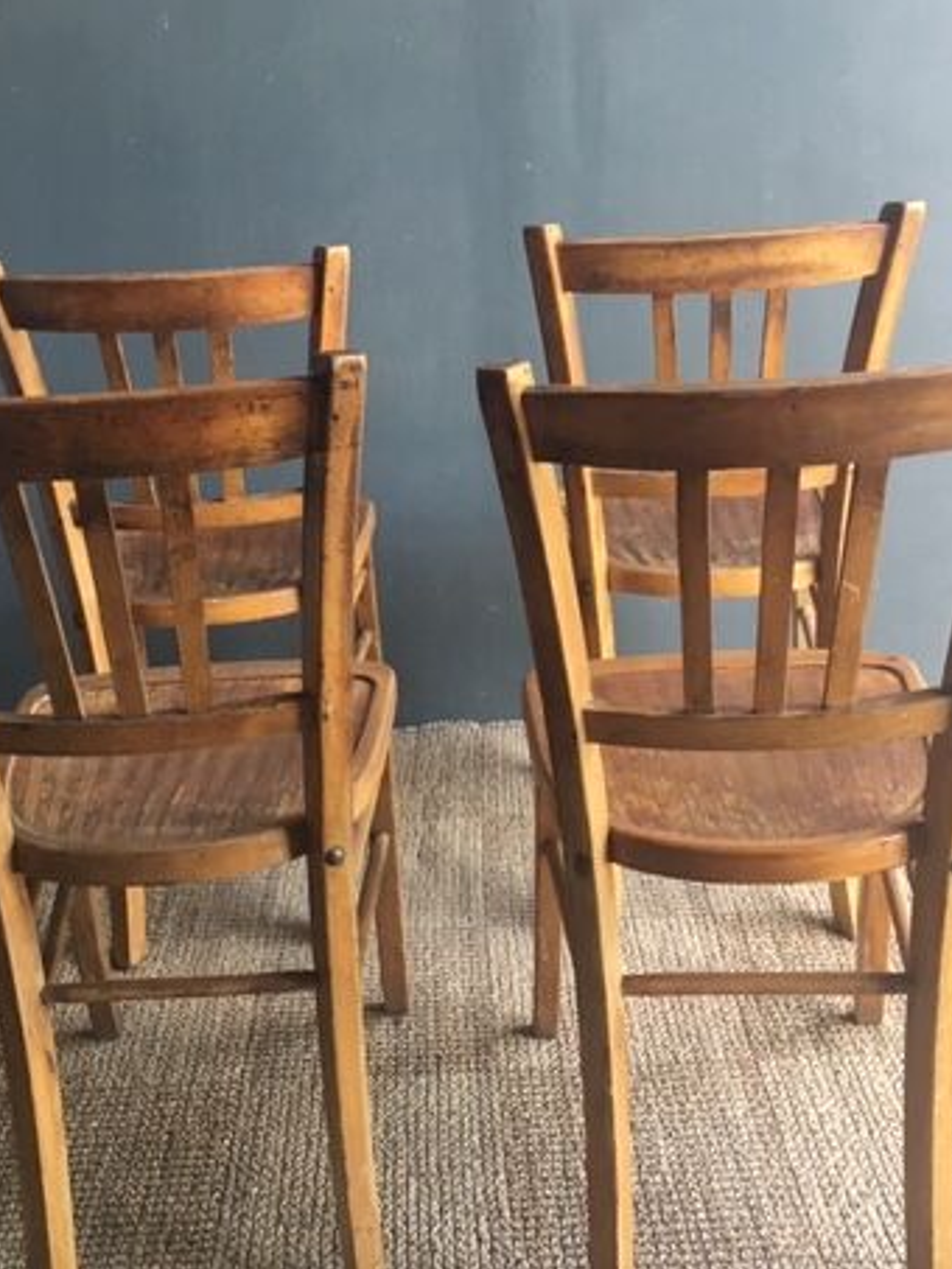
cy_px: 602
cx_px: 414
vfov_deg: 45.7
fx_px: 1503
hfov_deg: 35.1
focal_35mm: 41
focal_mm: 4.15
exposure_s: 1/33
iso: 50
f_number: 2.2
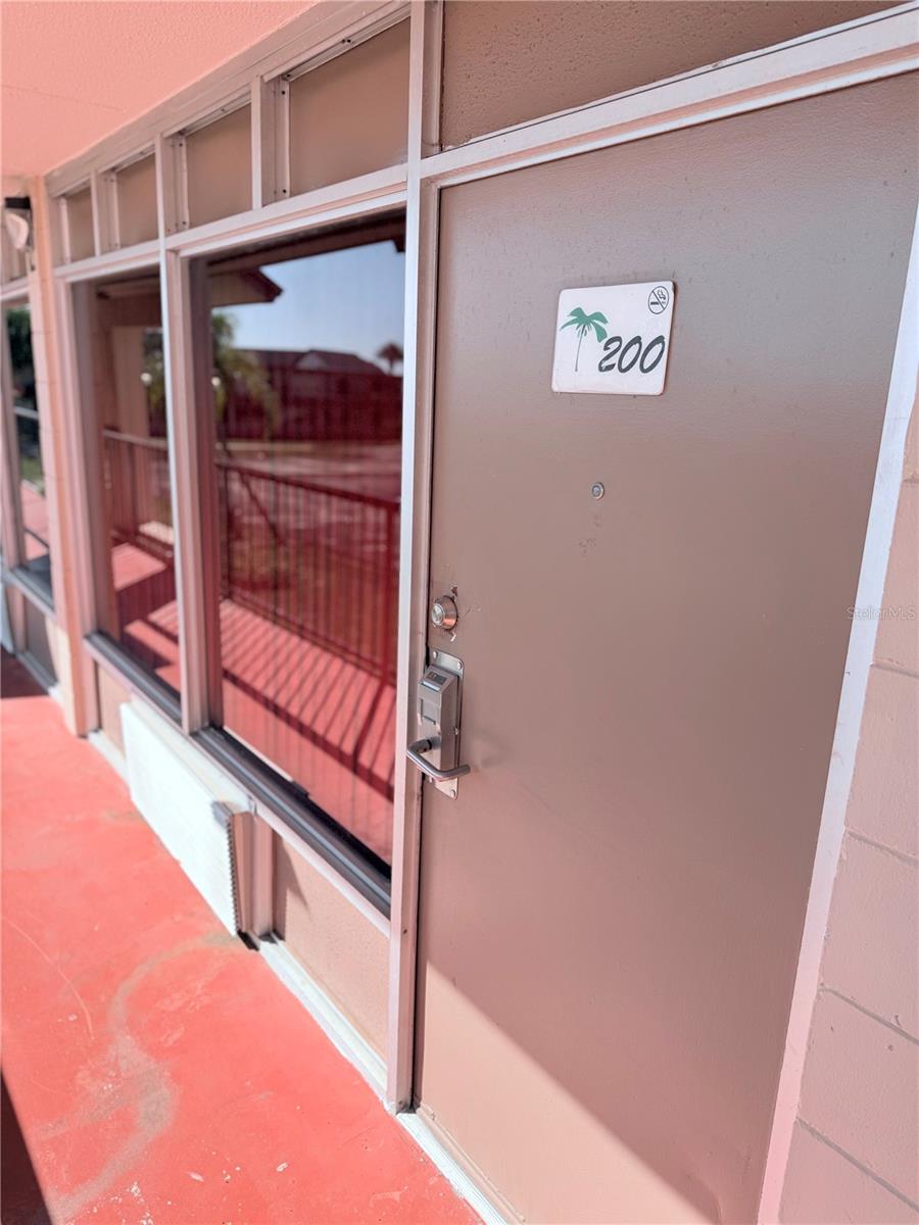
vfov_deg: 71.6
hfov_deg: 56.8
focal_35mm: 24
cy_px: 612
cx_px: 460
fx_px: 850
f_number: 1.78
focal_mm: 6.76
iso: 100
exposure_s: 1/2525
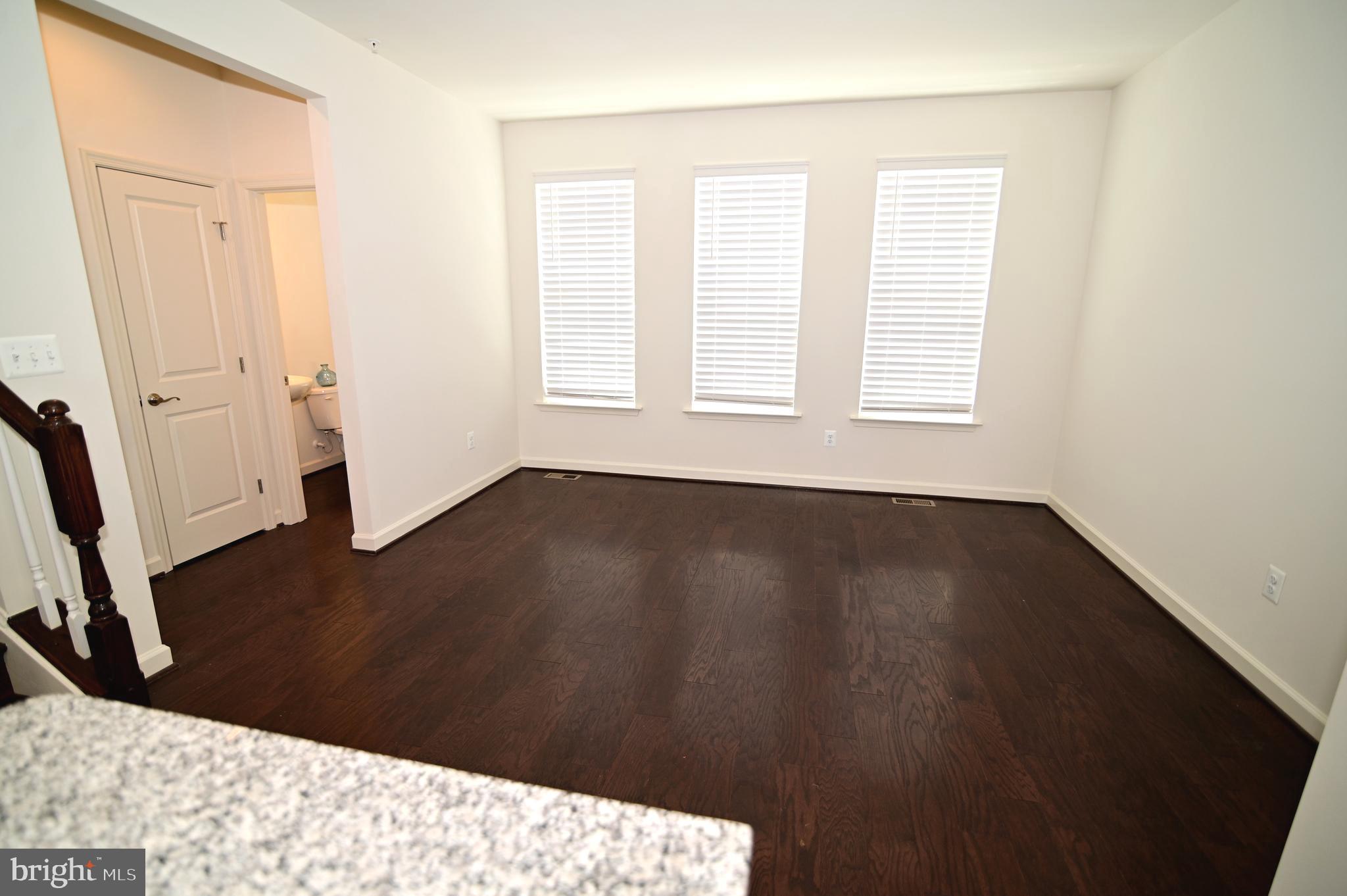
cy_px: 448
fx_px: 598
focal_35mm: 16
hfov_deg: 96.8
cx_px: 674
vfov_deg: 73.7
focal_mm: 16
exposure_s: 1/125
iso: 180
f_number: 2.8
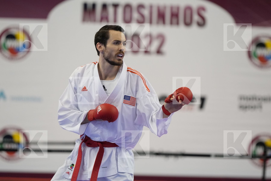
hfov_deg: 8.1
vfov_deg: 5.4
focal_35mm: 255
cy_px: 90
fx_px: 1919
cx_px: 136
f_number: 2.8
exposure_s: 1/1000
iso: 2500
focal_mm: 170
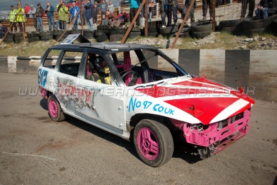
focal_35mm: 33
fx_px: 254
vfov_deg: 39.9
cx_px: 138
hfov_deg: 57.2
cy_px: 92
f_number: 4
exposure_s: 1/2000
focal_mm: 22
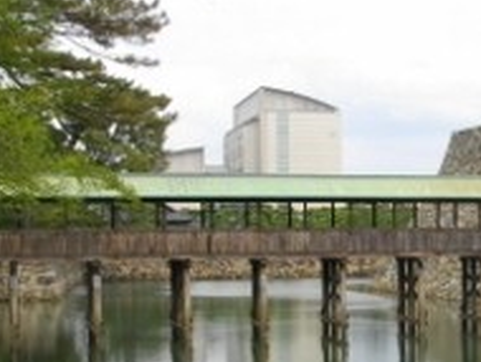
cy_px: 247
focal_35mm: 84
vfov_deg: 17.6
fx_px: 1169
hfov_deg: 22.1
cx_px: 522
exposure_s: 1/320
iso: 100
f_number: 5.5
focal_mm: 5.7
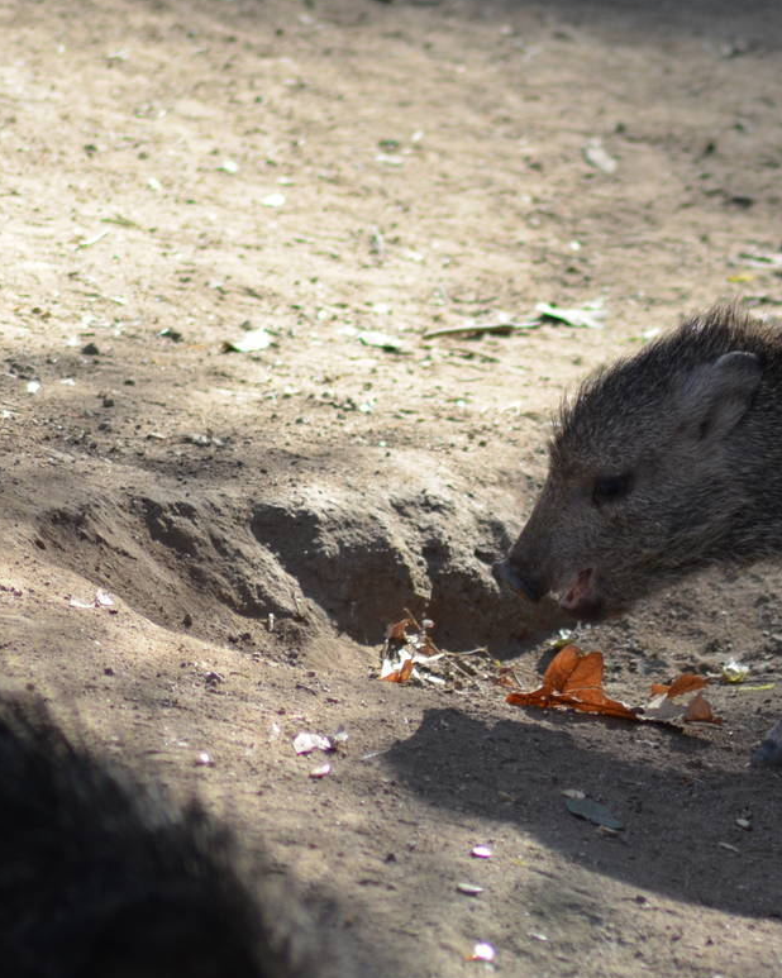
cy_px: 449
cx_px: 824
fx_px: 19362
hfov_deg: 2.3
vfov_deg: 2.9
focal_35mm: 669
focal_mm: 230
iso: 800
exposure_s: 1/640
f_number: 5
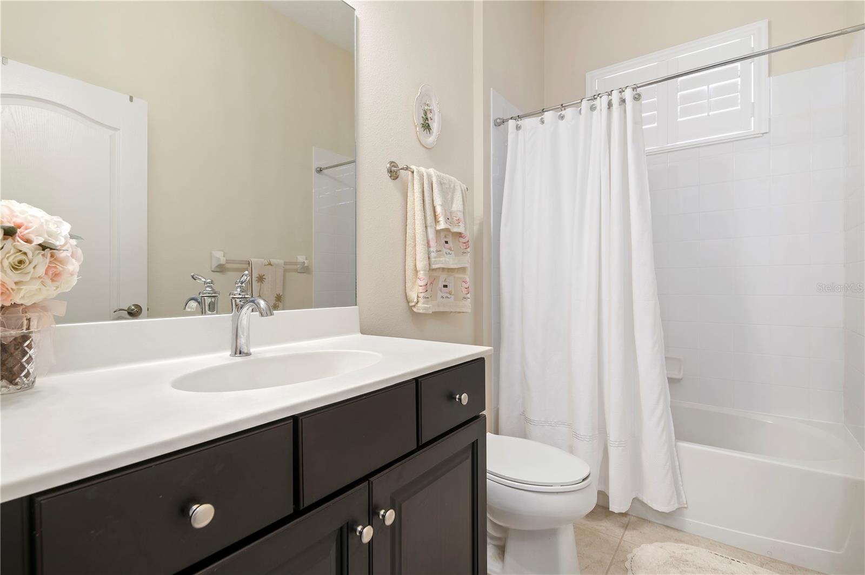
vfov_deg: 70.3
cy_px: 288
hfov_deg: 93.3
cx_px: 432
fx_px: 408
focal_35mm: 17
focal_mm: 17
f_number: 9
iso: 400
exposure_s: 1/8
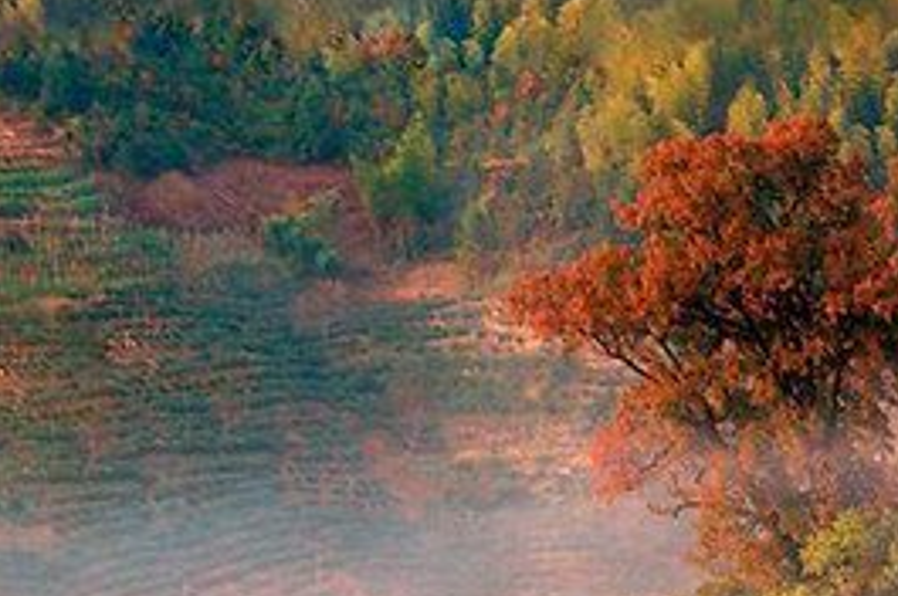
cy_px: 813
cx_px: 1294
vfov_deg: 10.5
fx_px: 3164
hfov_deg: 15.1
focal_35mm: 127
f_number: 5.6
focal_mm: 28
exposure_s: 1/400
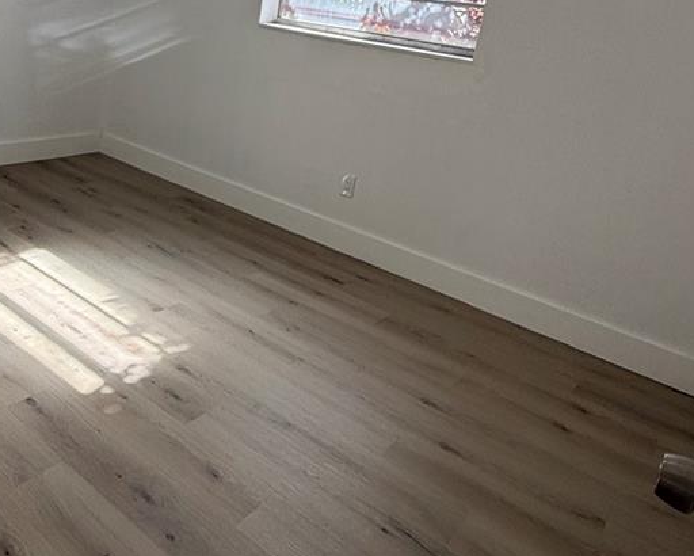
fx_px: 658
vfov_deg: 43.8
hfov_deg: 54.8
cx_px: 248
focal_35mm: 32
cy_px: 117
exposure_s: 1/183
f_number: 2.2
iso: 64
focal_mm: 2.22
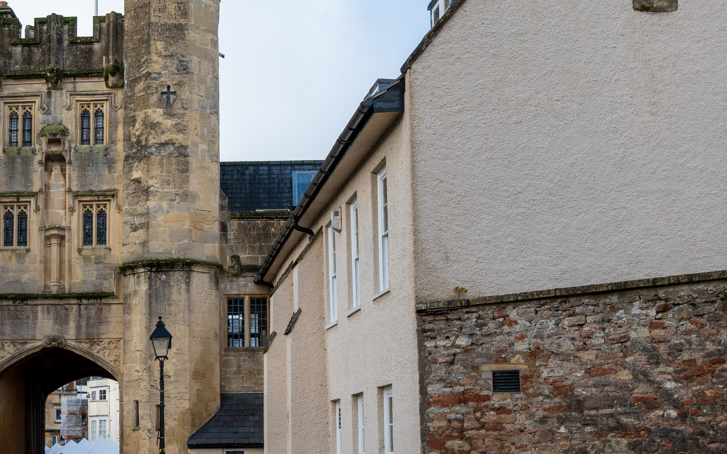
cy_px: 305
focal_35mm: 62
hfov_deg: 32.5
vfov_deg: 20.9
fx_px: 1228
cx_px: 212
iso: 200
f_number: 5.6
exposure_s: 1/320
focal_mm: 24
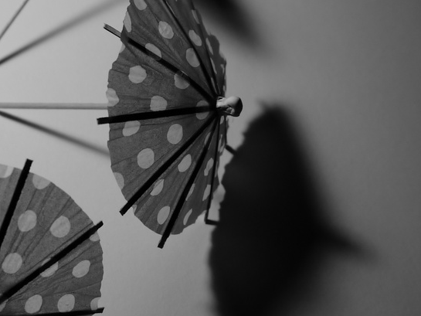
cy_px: 158
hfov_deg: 26.1
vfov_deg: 19.9
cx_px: 121
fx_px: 900
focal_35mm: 74
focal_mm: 14
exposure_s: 1/60
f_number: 3.5
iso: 100
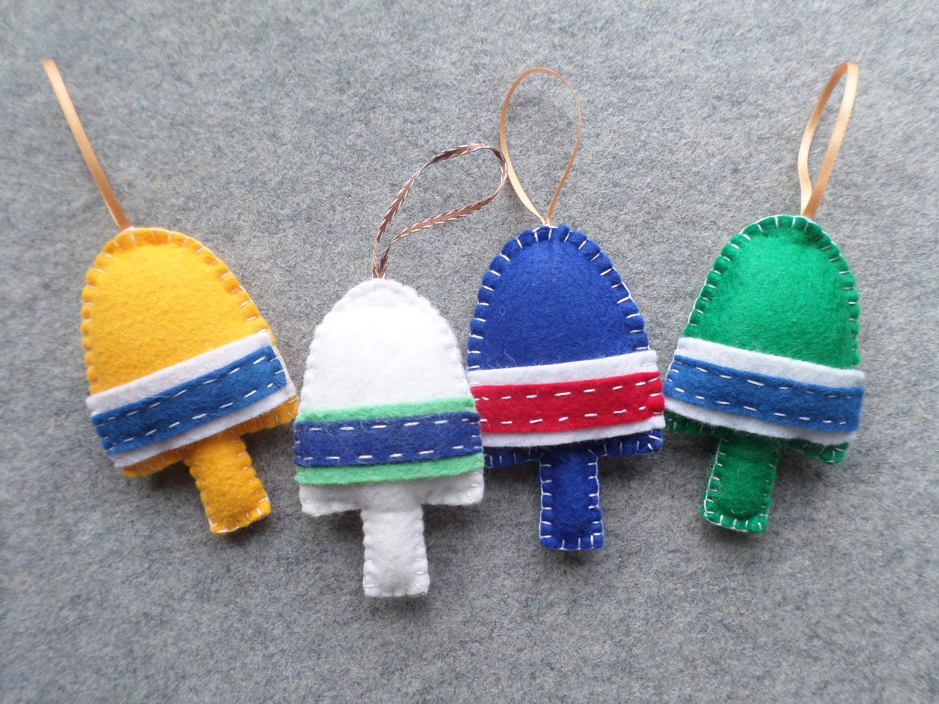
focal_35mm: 25
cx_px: 470
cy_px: 352
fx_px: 678
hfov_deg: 69.4
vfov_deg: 54.9
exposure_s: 1/45
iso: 80
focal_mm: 4.5
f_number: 2.5
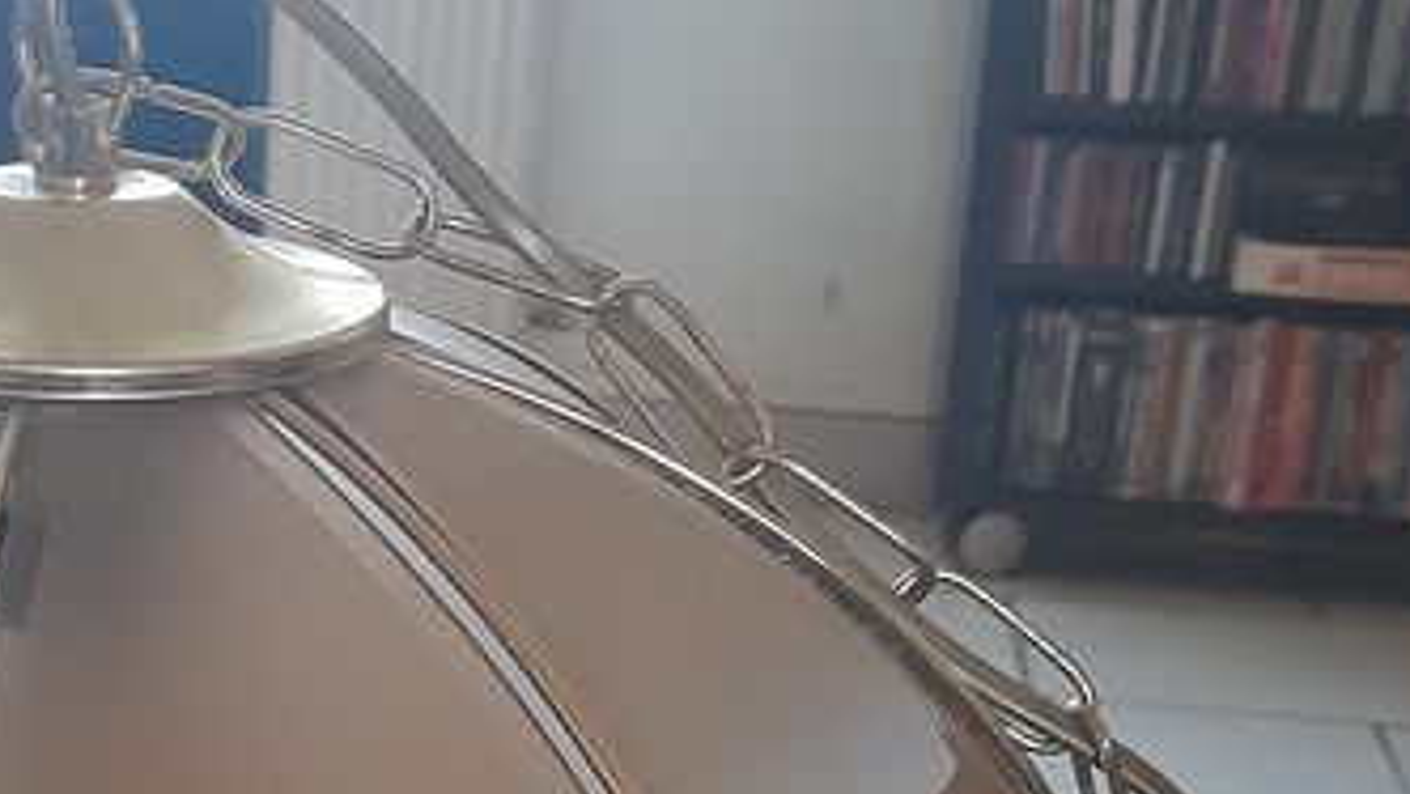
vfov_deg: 14.3
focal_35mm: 82
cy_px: 960
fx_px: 3067
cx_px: 208
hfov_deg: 25.3
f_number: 2
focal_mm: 4.6
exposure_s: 1/33
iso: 500
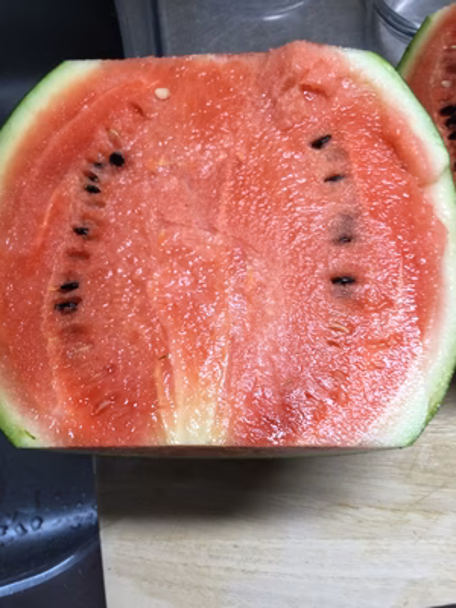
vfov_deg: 58.4
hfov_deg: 45.4
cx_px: 228
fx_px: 544
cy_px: 304
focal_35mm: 31
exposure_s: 1/30
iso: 64
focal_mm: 3.3
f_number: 2.4
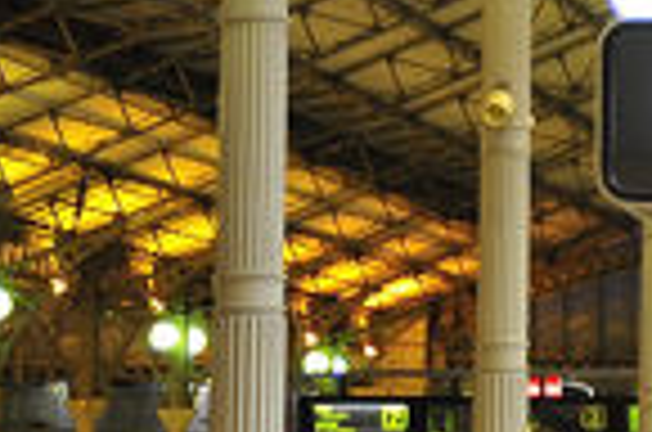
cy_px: 130
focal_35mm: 247
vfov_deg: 5.5
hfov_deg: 7.9
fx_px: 4464
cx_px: 1403
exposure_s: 1/30
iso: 1600
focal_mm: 55
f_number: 5
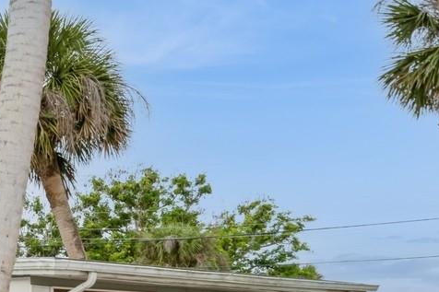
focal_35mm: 111
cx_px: -250
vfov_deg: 11.9
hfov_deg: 16.5
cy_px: 417
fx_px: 1353
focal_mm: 33
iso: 200
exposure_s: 1/160
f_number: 8
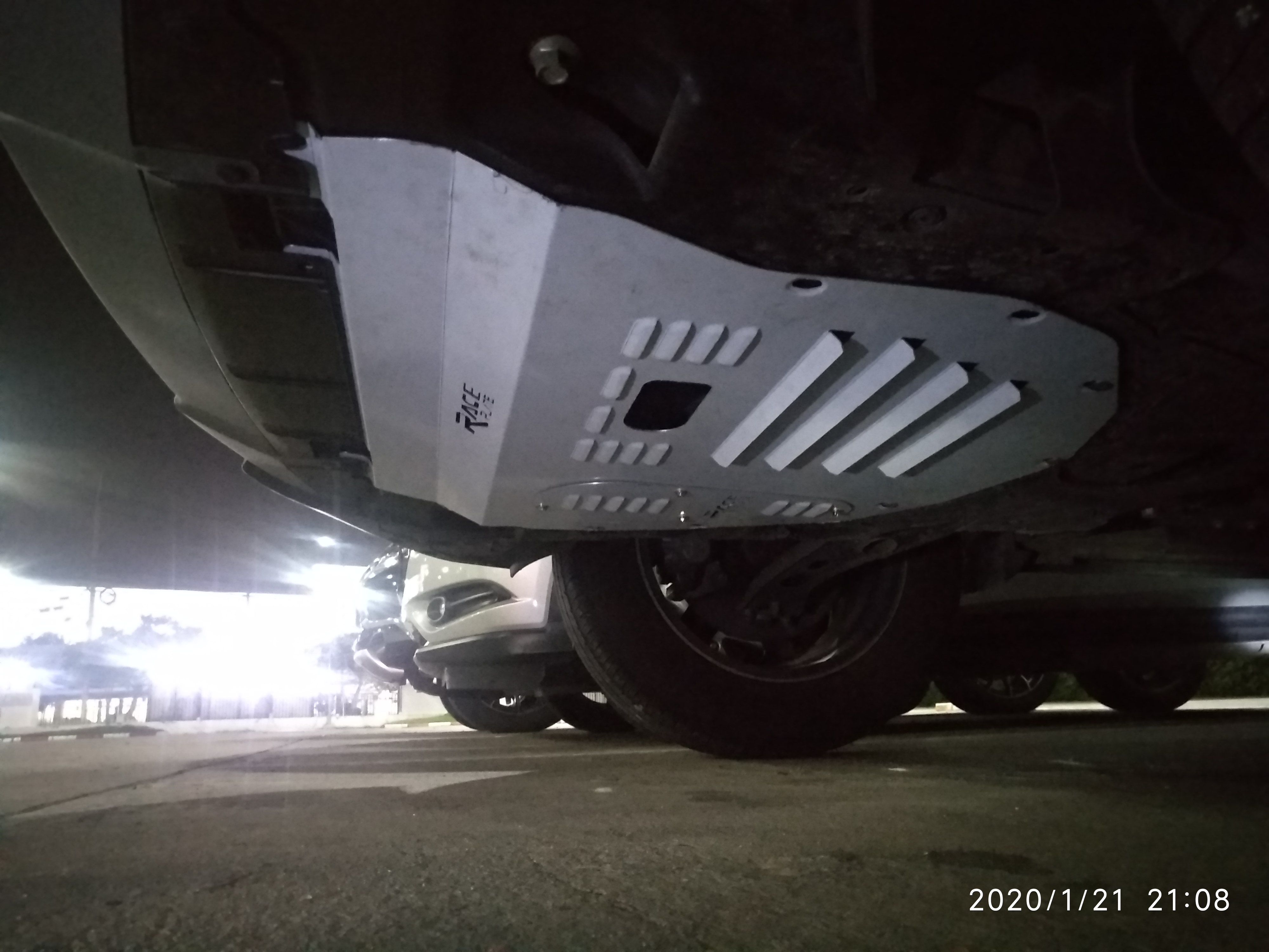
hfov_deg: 76.4
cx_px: 634
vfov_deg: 61.1
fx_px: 807
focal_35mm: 22
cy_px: 476
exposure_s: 1/17
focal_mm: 3.81
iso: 6400
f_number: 2.2
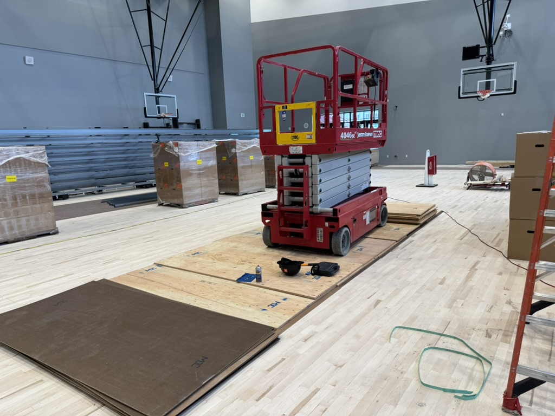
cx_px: 278
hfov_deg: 71.6
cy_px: 208
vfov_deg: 56.8
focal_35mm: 24
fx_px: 385
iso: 100
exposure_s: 1/120
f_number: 1.78
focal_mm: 6.76
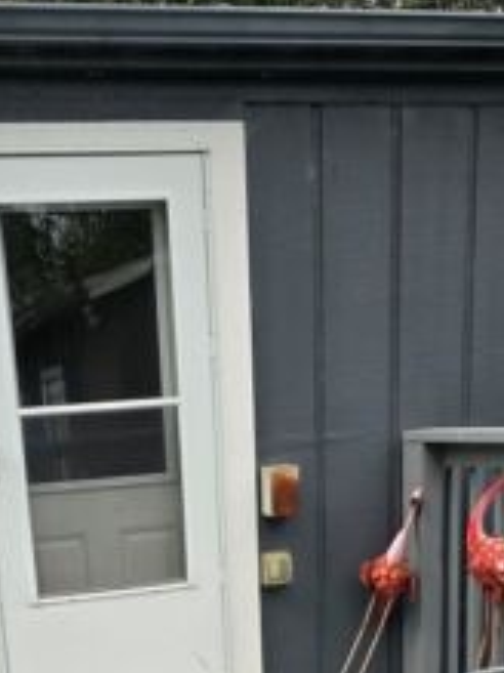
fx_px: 1088
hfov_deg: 25.8
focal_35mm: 56
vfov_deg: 30.8
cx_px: 138
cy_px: 733
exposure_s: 1/412
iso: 12
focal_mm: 6.3
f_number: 1.7
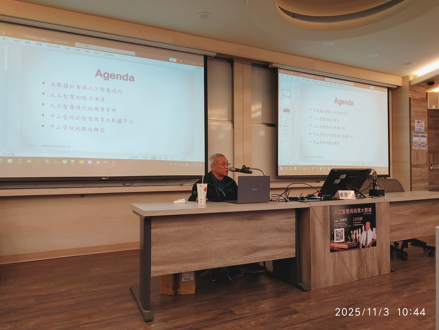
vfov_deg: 56.8
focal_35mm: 24
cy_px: 165
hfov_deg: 71.6
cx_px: 220
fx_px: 304
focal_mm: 3.94
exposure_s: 1/60
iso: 160
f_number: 1.9
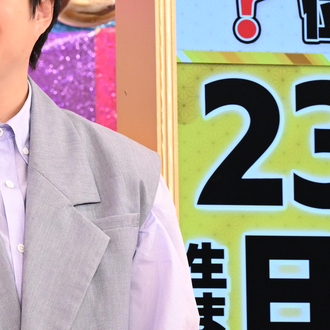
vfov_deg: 2.4
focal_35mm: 716
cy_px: 172
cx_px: 74
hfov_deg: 2.4
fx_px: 7722
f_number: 7.1
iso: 2500
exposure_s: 1/160
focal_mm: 200
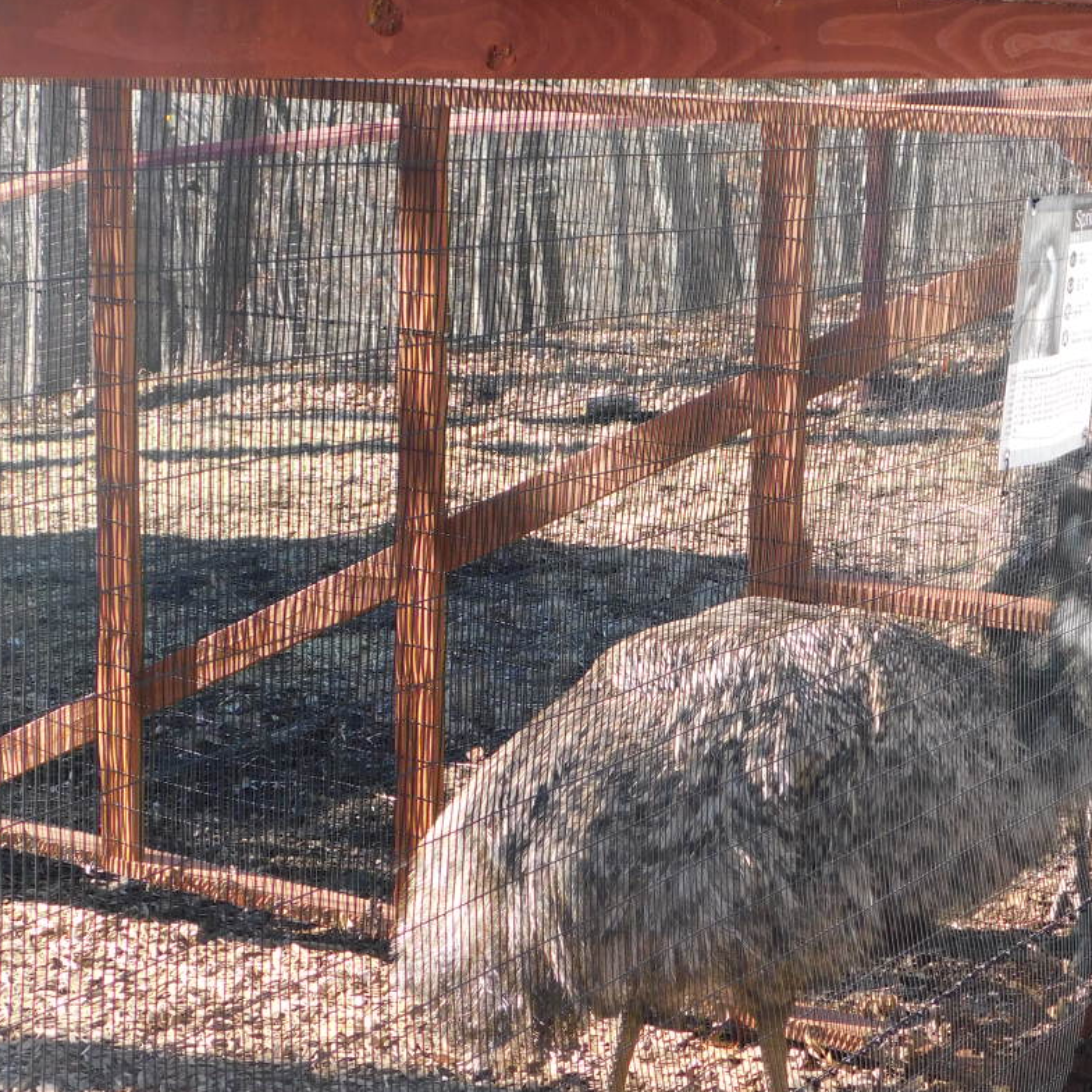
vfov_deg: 23.7
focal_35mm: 73
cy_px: 555
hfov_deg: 23.6
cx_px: 650
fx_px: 2605
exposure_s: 1/160
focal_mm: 8
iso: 125
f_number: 3.7
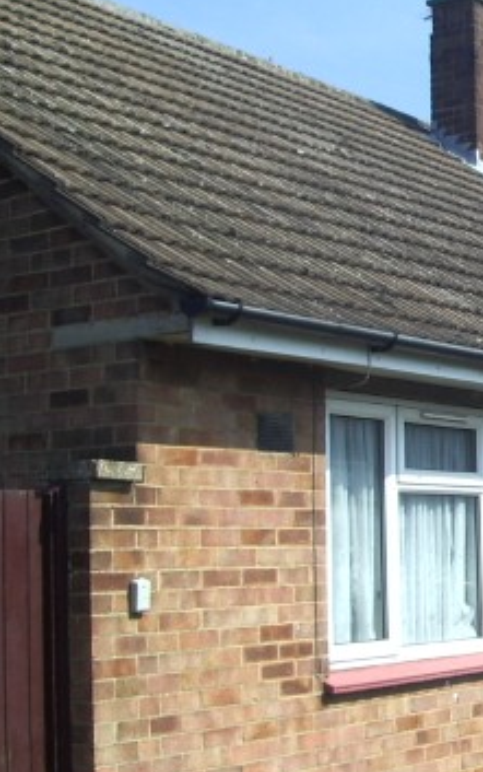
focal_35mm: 73
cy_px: 413
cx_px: 662
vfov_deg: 28.2
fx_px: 1536
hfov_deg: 16.7
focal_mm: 5.8
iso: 50
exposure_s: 1/400
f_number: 4.3
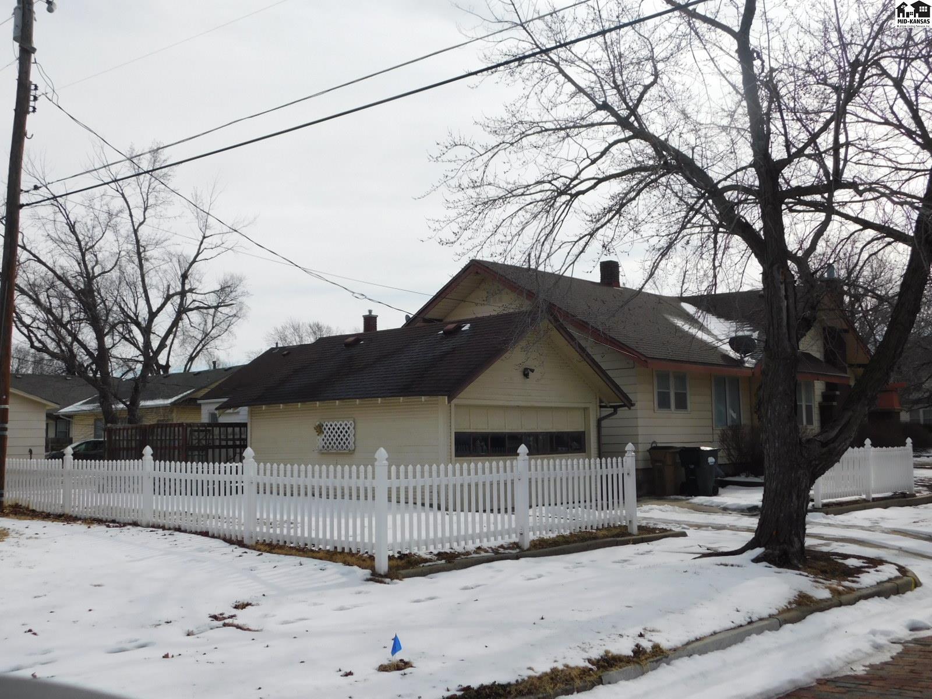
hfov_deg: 51.4
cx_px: 466
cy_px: 350
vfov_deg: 39.7
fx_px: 969
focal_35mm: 36
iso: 125
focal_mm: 6.3
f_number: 7
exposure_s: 1/500
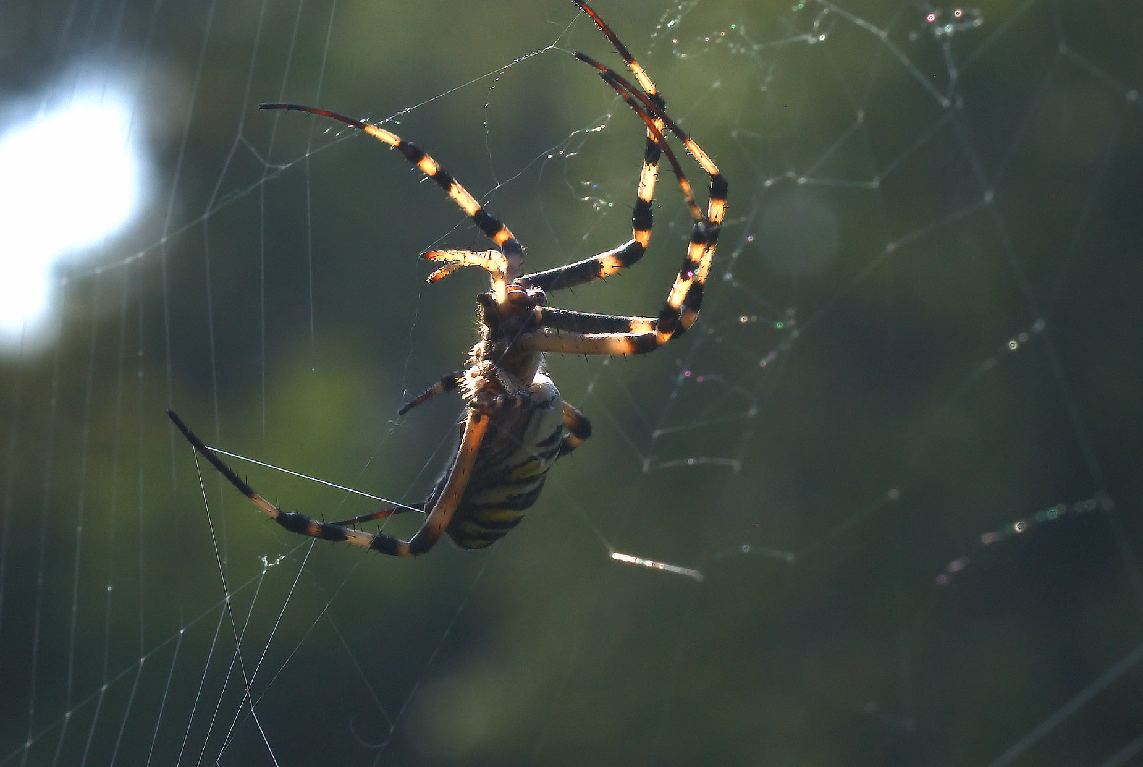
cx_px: 565
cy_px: 364
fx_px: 8354
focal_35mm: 263
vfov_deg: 5.3
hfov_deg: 7.8
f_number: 11
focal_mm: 135
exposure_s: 1/180
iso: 640
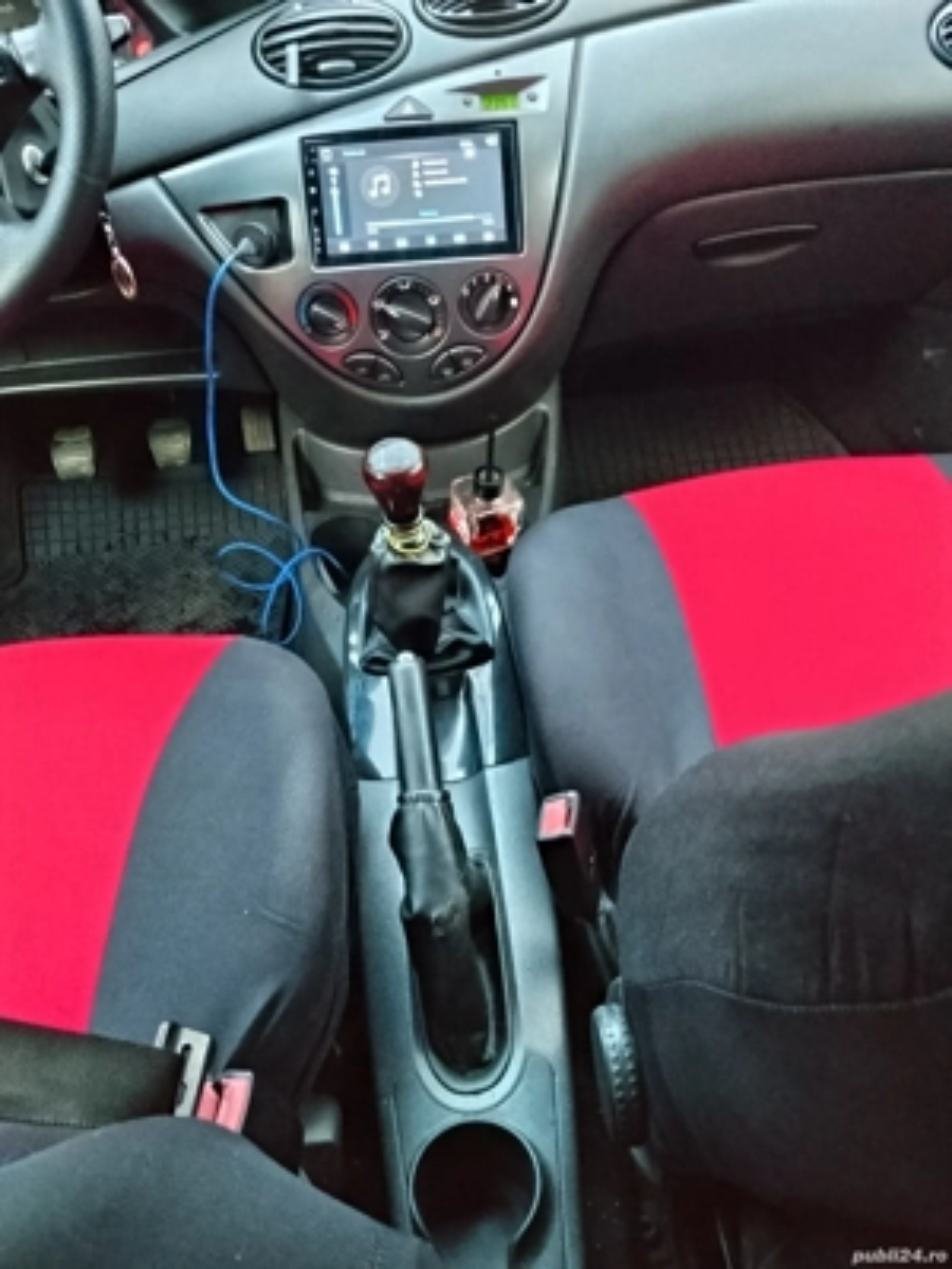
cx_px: 476
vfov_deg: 61.7
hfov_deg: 48.2
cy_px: 634
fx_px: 1063
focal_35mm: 29
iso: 2000
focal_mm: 4.22
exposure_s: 1/16.7
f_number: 1.8
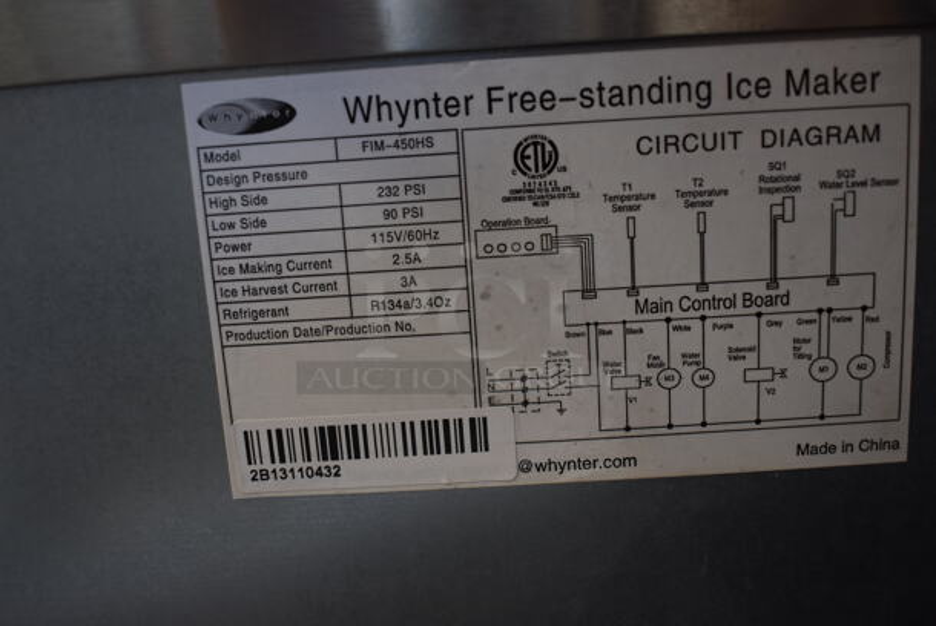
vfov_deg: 38.4
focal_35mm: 34
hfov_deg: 55.1
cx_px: 468
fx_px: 898
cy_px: 313
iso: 1000
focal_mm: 23
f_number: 4
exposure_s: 1/60
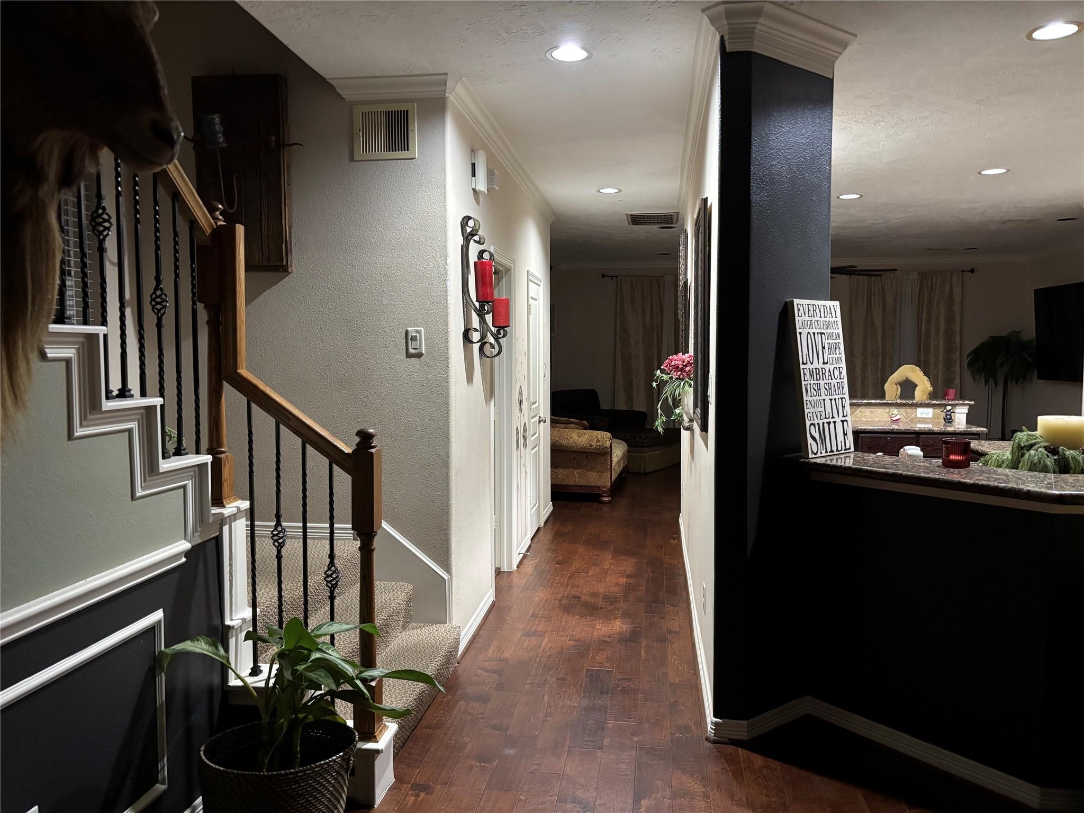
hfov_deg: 67.3
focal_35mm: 26
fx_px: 814
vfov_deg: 53.1
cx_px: 542
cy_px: 406
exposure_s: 1/30
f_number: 1.6
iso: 500
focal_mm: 5.96
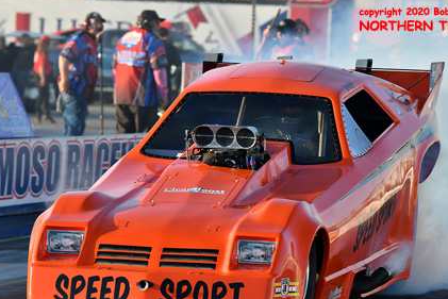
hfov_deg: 6.8
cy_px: 155
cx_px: 258
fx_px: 3772
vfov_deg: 4.5
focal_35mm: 303
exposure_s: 1/800
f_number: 5.6
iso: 320
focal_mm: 170
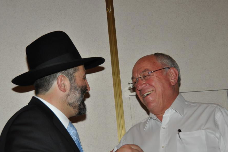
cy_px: 88
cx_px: 114
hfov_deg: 25.4
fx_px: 506
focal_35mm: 80
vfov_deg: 17.0
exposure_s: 1/60
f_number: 4.5
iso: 800
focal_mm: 46
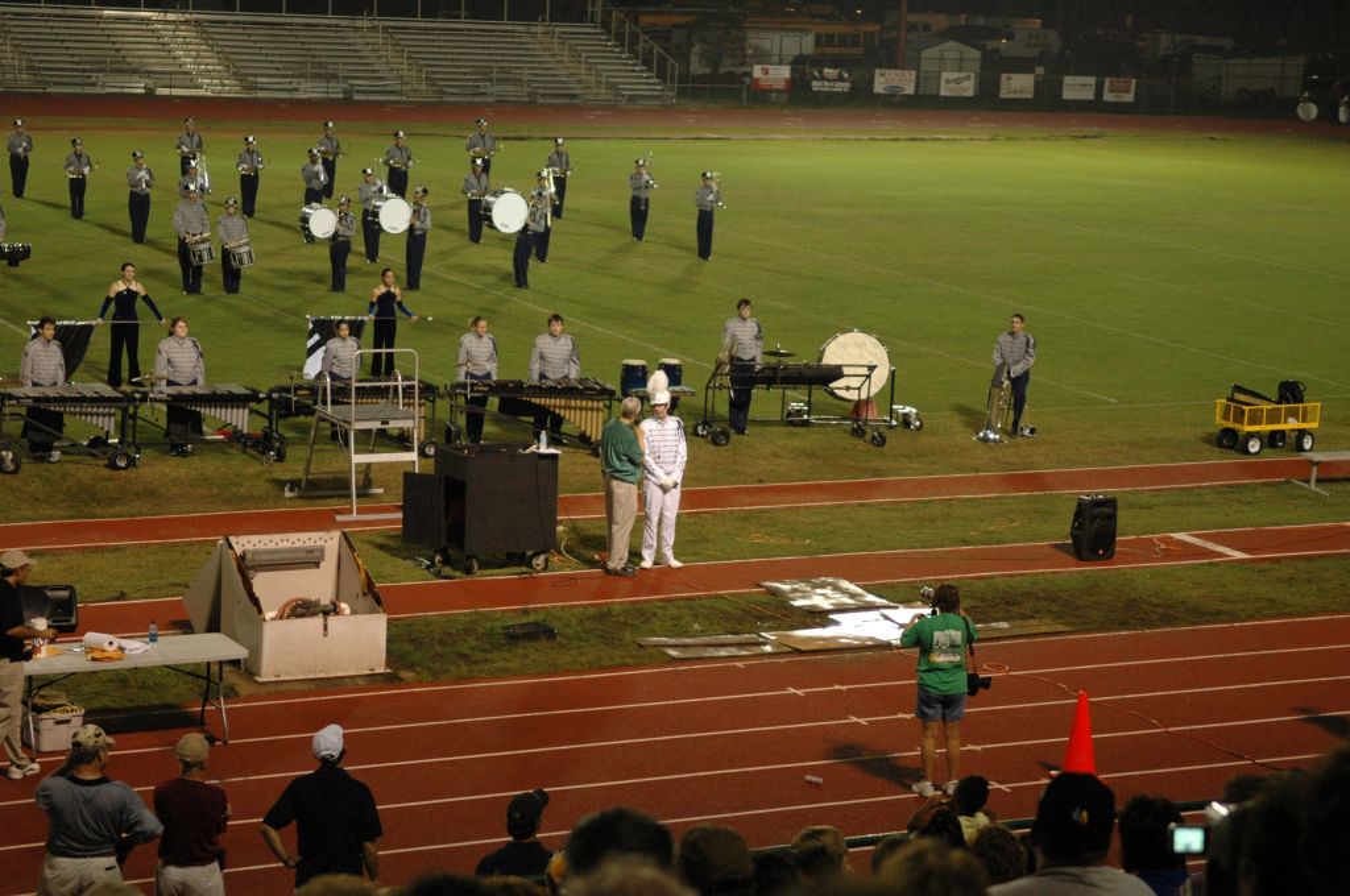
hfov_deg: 24.6
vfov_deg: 16.5
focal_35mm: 82
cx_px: 675
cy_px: 448
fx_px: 3090
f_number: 2.8
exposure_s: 1/60
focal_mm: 55
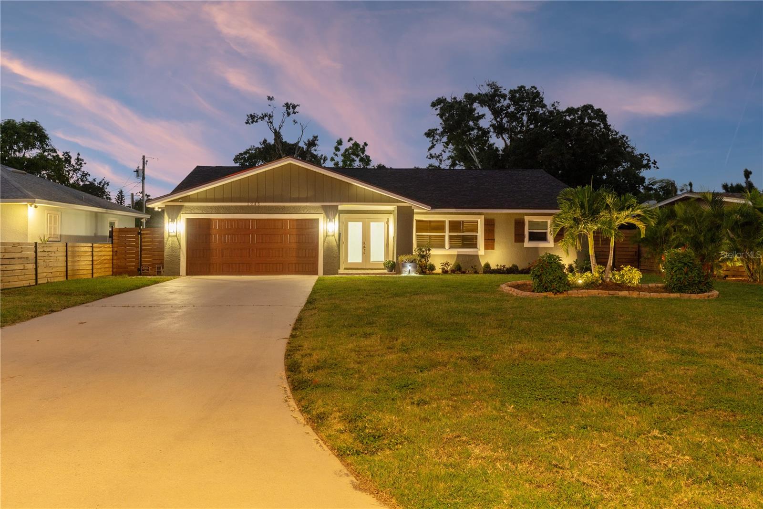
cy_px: 254
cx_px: 382
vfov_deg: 44.6
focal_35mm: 29
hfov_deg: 63.2
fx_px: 620
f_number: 7.1
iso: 400
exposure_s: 2.5
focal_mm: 19.5
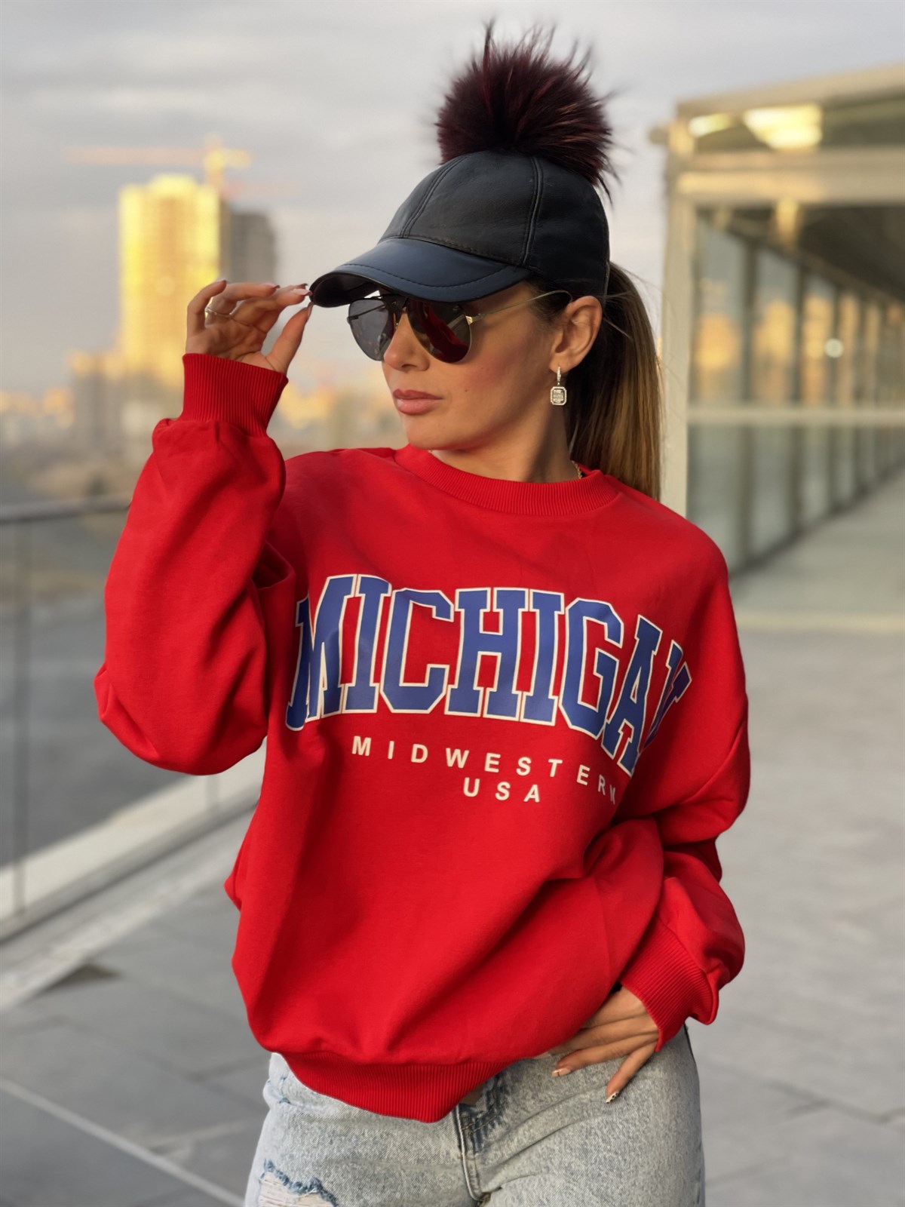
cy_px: 604
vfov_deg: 30.3
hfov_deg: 22.9
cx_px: 452
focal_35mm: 64
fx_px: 2231
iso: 125
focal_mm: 7.5
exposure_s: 1/121
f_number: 2.2
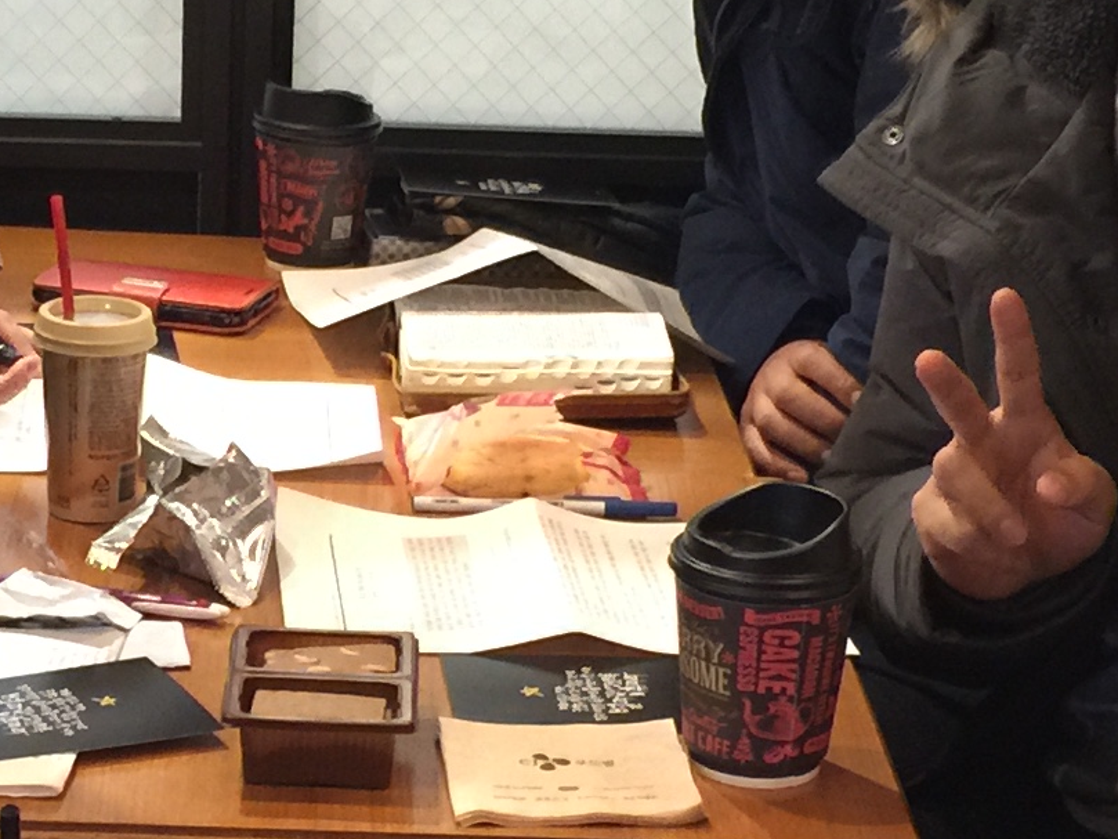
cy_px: 478
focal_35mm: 117
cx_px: 213
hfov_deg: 16.7
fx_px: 3779
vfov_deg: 12.7
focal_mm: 4.15
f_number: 2.2
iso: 80
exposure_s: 1/4
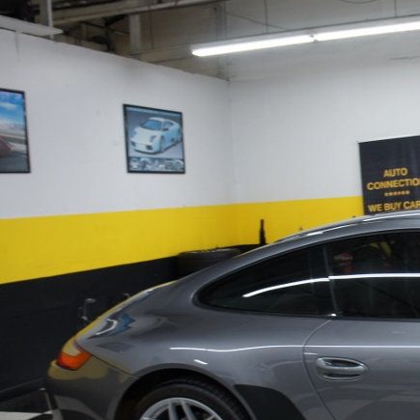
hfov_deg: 28.3
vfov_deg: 31.5
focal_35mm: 54
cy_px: 264
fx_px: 741
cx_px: 479
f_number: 3.5
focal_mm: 18
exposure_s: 1/30
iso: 200
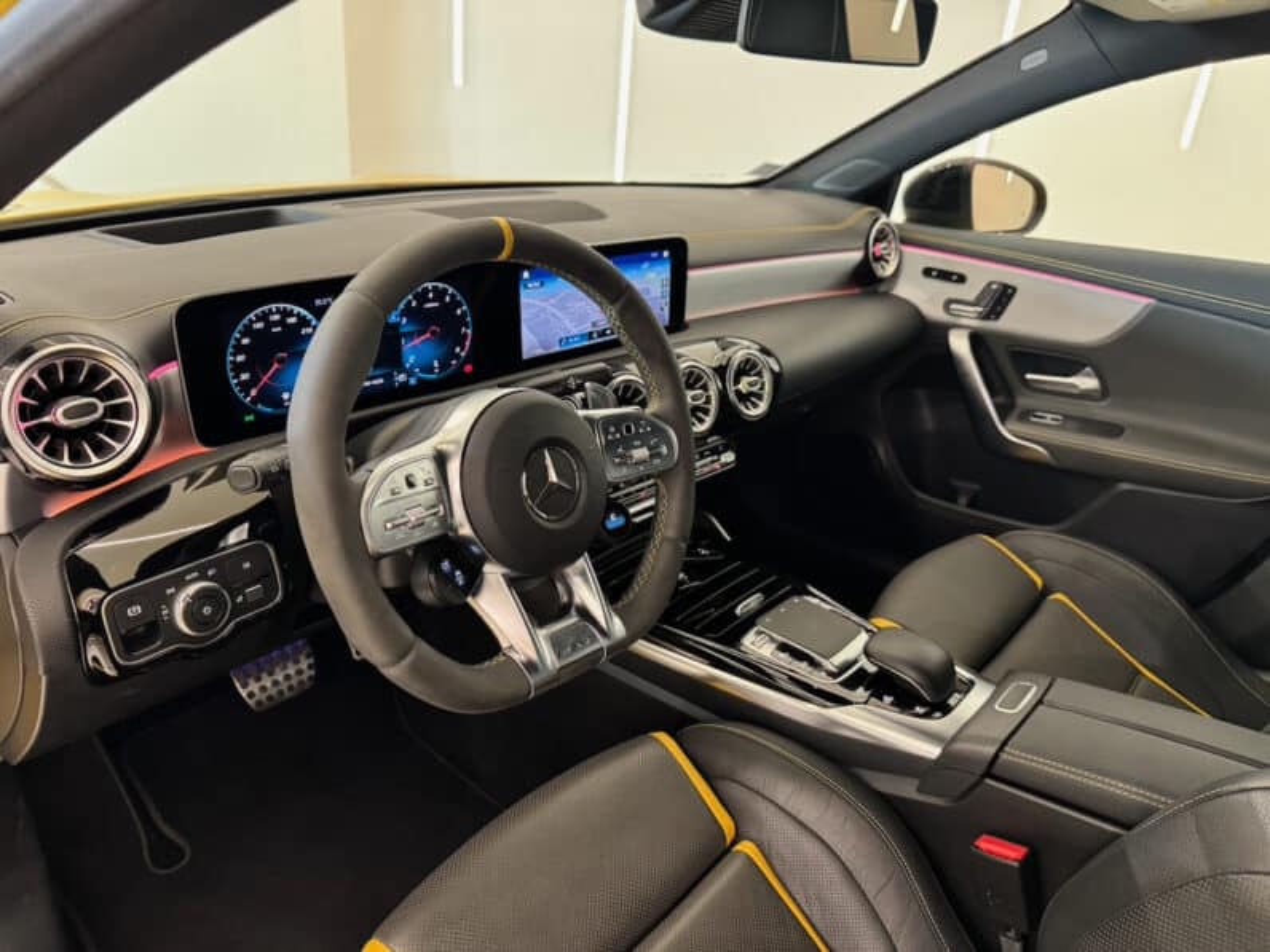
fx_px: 881
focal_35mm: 24
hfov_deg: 71.6
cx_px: 635
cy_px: 476
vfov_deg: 56.8
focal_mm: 6.76
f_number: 1.78
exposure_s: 1/59
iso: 500
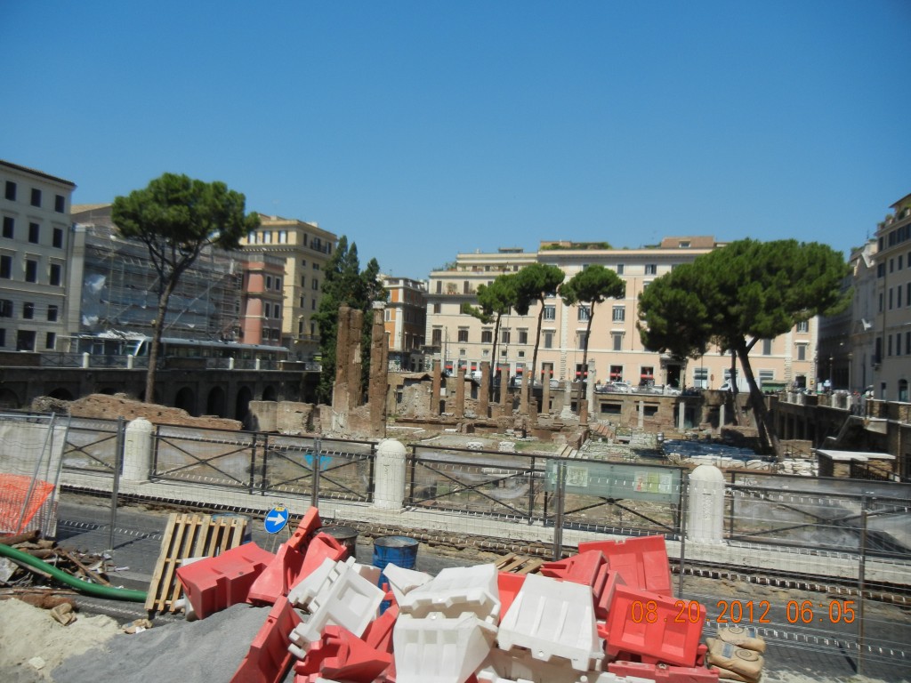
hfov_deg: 60.0
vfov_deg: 46.8
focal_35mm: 30
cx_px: 456
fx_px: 790
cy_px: 342
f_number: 7
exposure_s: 1/540
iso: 160
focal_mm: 5.4
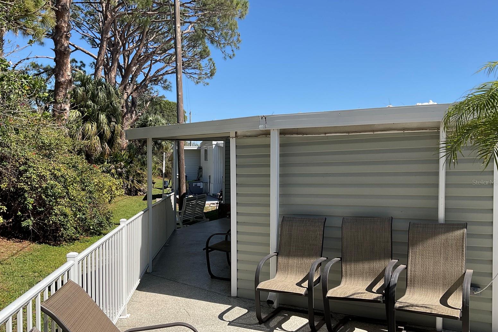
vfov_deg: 42.3
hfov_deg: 60.3
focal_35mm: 31
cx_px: 247
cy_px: 182
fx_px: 429
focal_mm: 3
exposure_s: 1/1786
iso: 16
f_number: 1.8
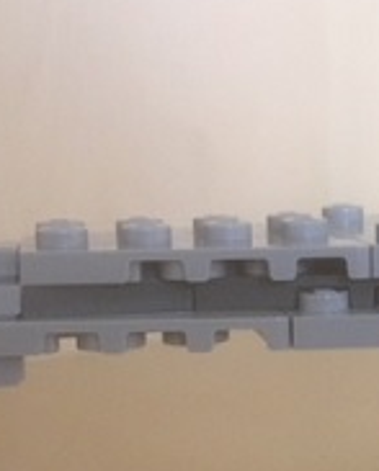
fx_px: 1105
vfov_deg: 24.0
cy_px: 311
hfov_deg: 18.7
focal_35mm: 79
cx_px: 418
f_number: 2.2
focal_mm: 4.15
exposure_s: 1/33
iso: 250
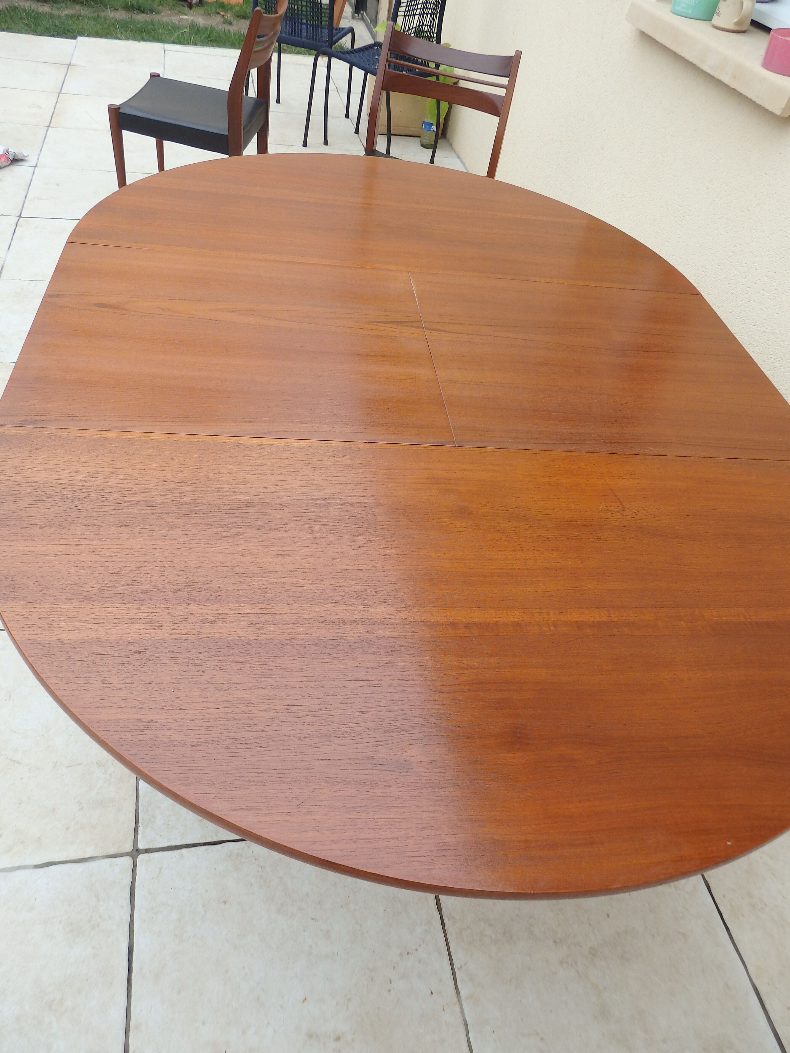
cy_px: 526
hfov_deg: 54.9
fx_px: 761
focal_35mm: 25
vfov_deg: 69.4
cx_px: 395
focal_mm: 4.5
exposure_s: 1/160
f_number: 3
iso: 125
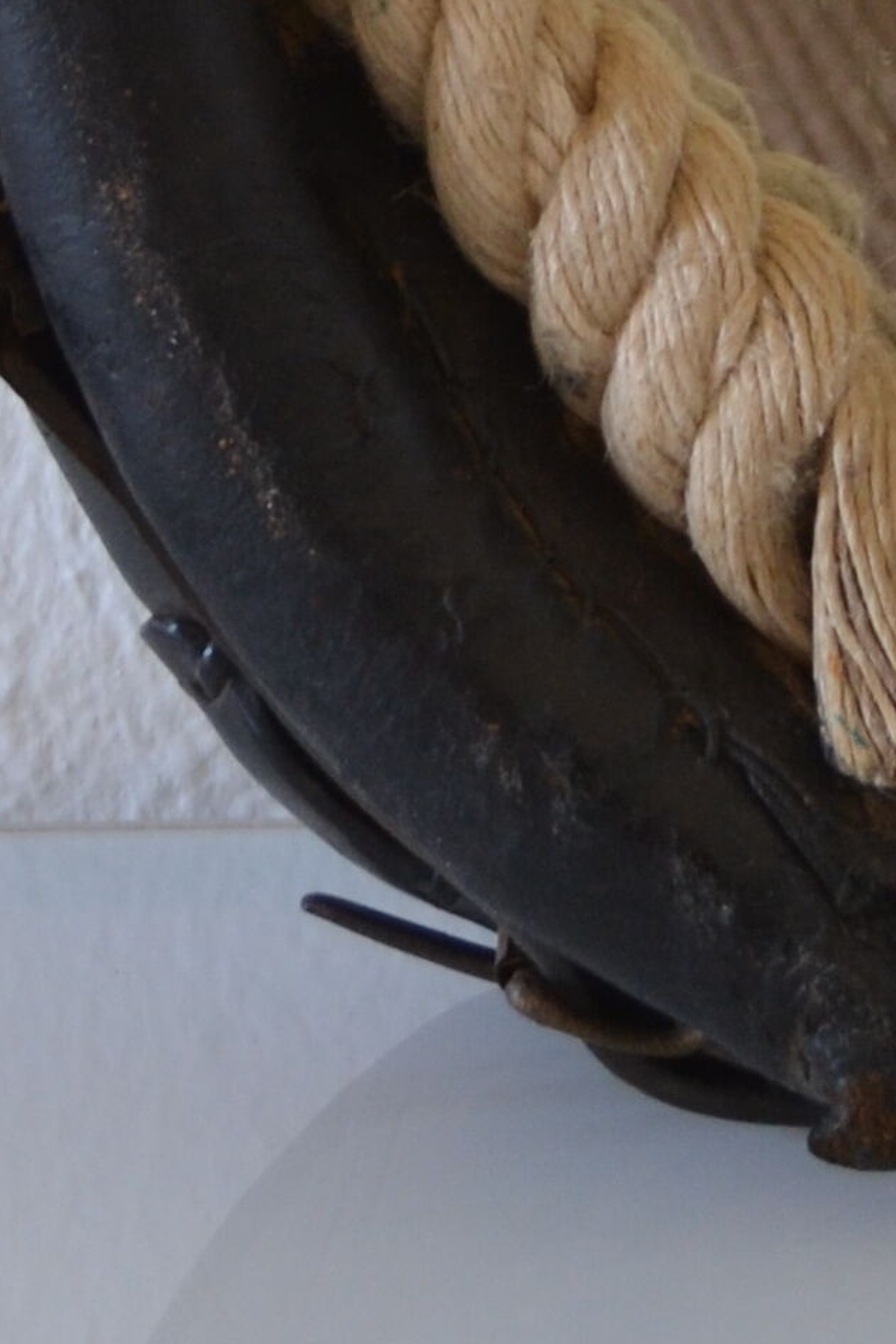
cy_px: -1032
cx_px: 917
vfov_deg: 9.0
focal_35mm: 218
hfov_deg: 6.3
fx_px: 8138
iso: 400
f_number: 4.5
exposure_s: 1/30
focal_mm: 30
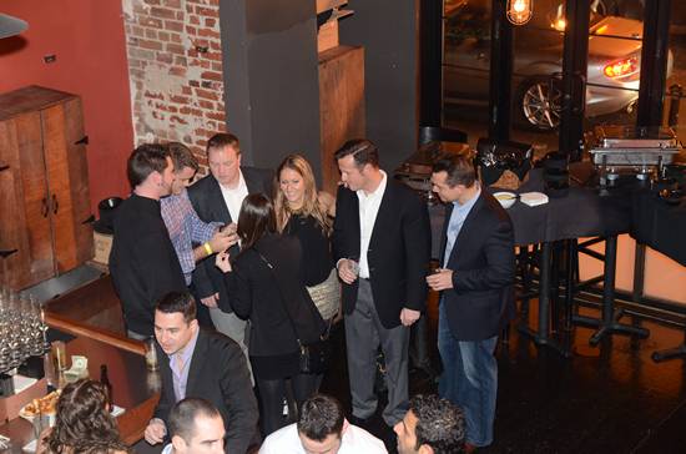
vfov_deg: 18.1
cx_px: 343
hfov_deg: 27.1
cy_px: 227
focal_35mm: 75
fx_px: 1426
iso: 1250
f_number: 3.5
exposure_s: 1/25
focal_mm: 50
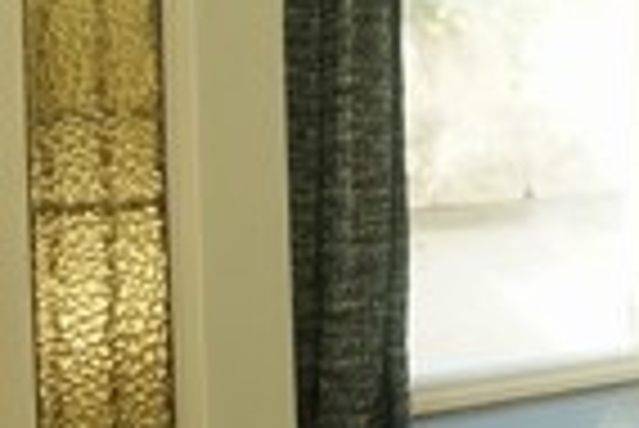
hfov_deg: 24.1
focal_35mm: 72
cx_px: 864
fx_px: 1279
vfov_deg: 18.5
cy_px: 7
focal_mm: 16
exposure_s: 1/60
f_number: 4
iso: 320
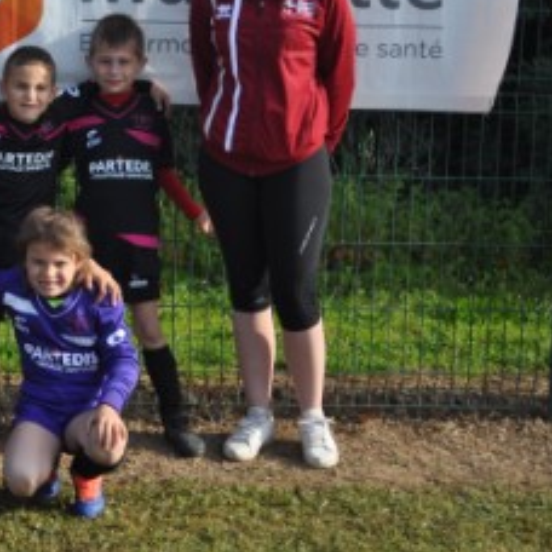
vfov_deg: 18.3
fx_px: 1714
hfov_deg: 18.0
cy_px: 194
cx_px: 51
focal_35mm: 95
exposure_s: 1/1000
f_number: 5
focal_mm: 38
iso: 400
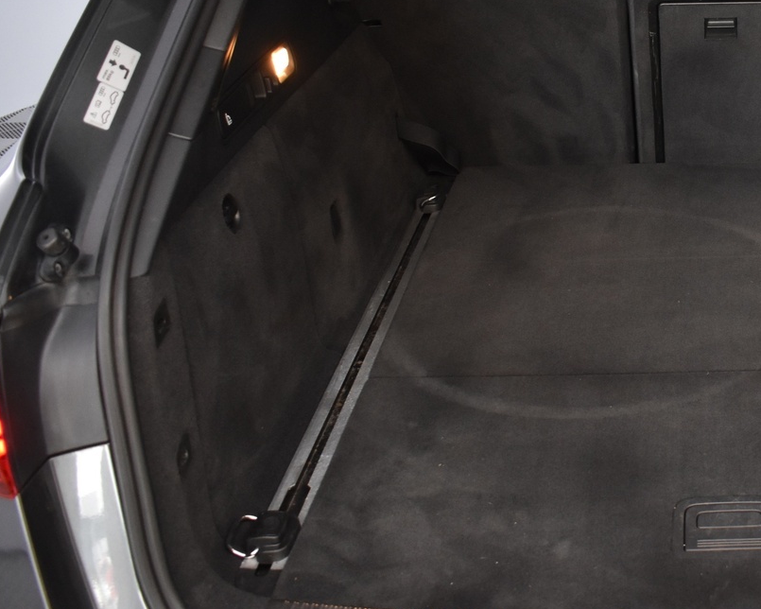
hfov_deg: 34.2
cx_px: 714
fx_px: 1149
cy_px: 195
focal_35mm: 51
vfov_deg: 29.4
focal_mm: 18
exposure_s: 1/30
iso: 1100
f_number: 3.5
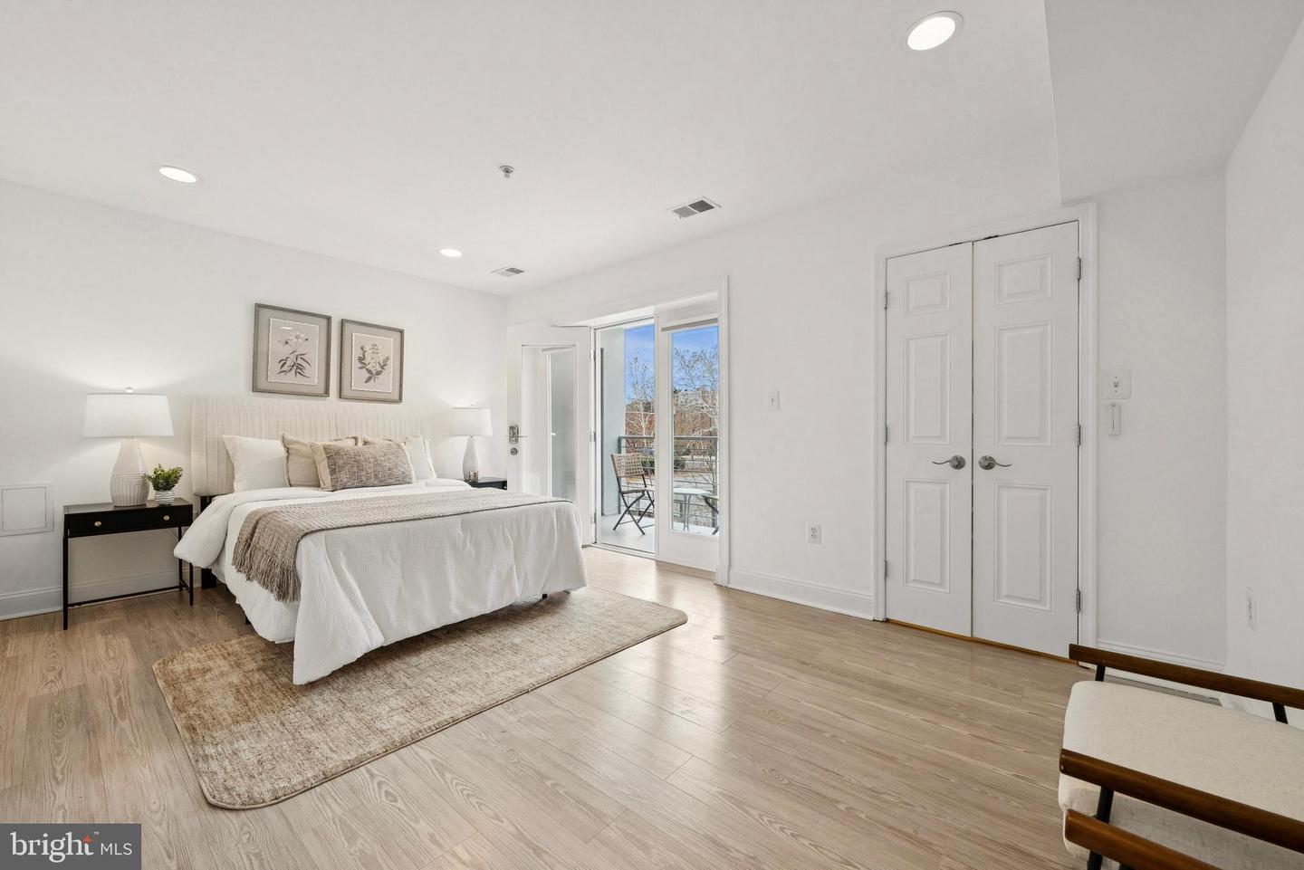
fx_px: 507
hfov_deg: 104.2
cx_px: 652
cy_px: 435
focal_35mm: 14
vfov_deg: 81.2
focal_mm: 14
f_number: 7.1
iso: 640
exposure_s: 1/125
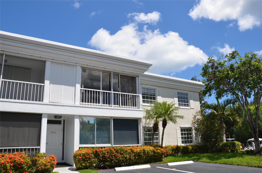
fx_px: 196
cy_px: 86
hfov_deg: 67.5
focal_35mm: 27
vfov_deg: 47.7
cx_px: 131
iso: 100
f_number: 8
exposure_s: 1/250
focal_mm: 18
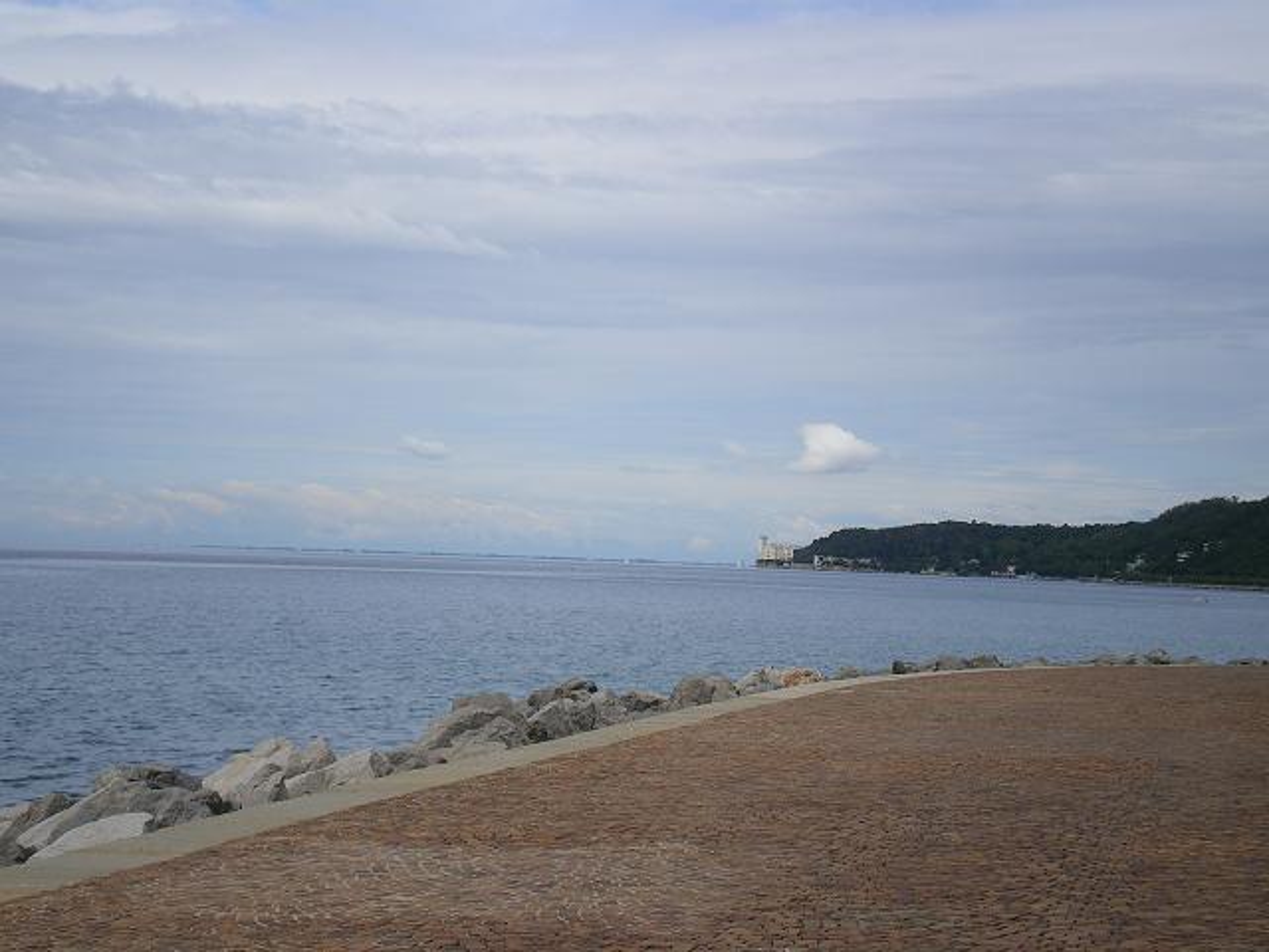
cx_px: 634
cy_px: 476
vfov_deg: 21.6
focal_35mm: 68
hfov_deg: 28.6
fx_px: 2493
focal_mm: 11.3
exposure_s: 1/320
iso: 64
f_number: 6.2
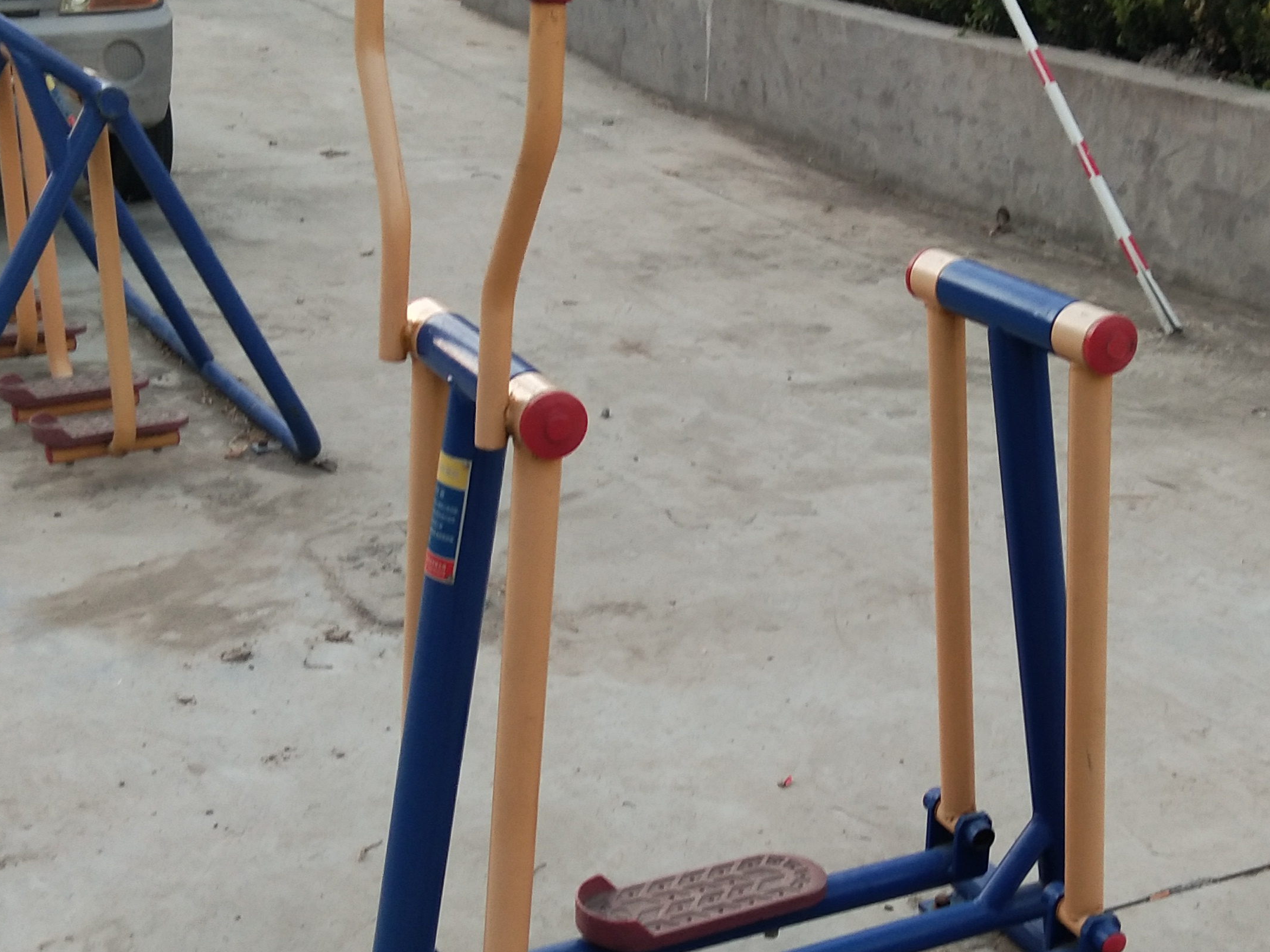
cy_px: 531
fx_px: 2201
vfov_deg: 24.4
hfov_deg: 32.1
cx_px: 721
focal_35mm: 60
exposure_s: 1/50
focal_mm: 3.69
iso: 250
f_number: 2.2
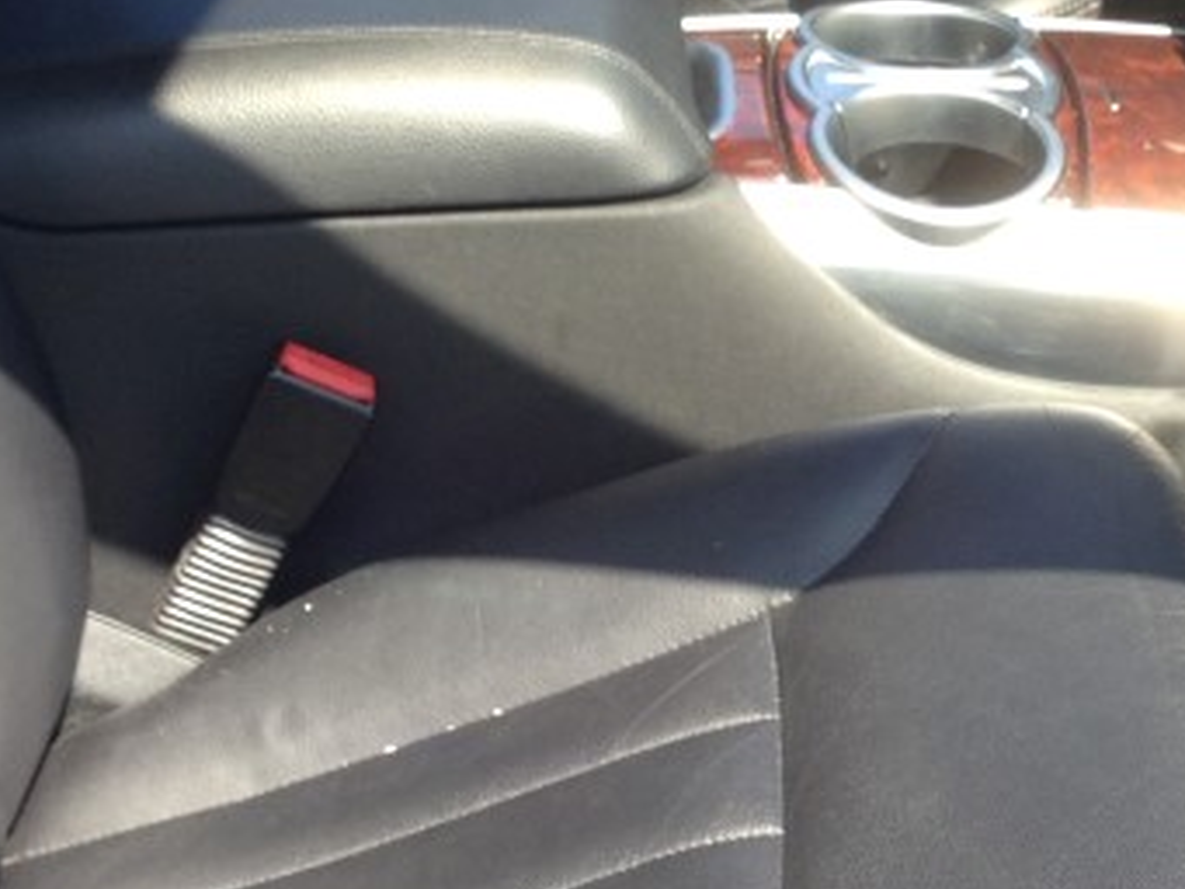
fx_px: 3390
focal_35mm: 99
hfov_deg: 19.6
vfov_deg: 14.9
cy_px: 431
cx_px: 931
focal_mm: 4.12
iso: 50
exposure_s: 1/213
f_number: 2.4
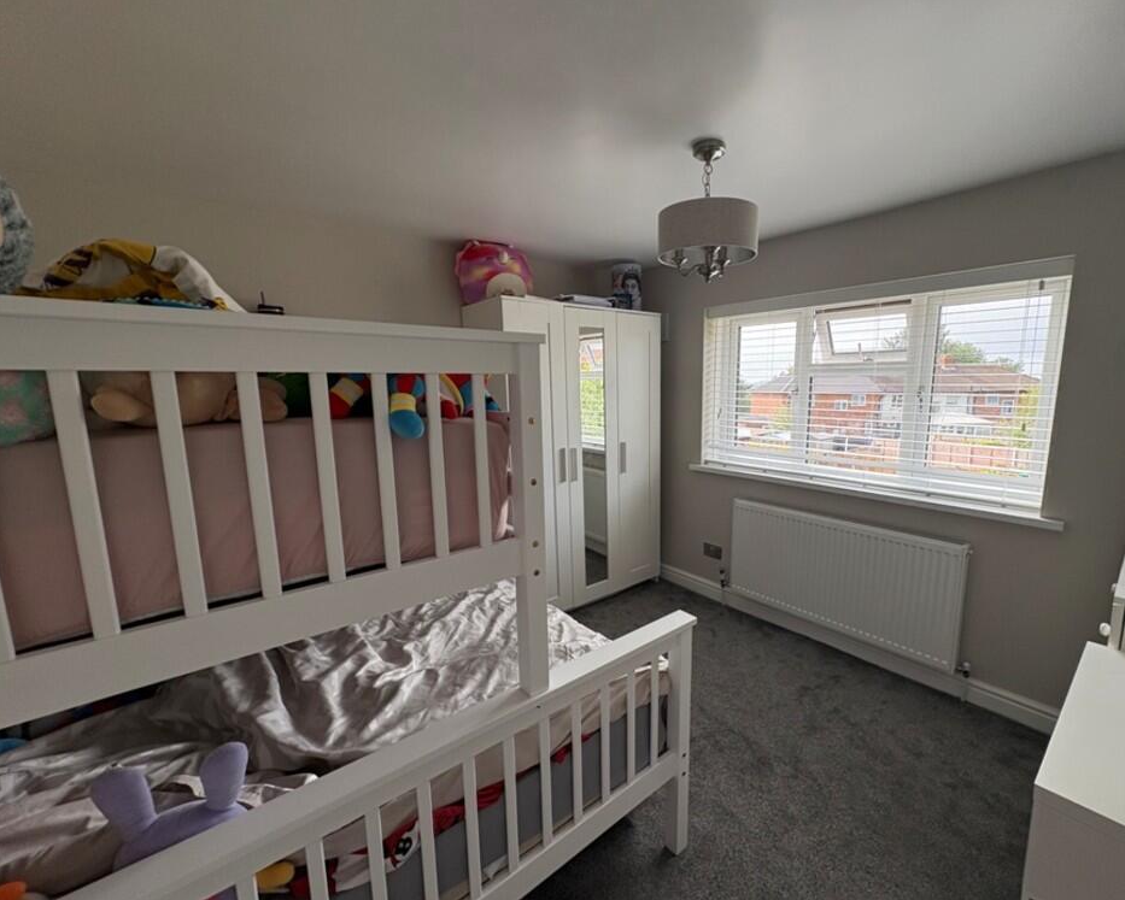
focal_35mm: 15
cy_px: 458
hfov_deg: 96.5
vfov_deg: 84.1
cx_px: 614
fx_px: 500
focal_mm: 2.22
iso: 64
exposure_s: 1/173
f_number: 2.2
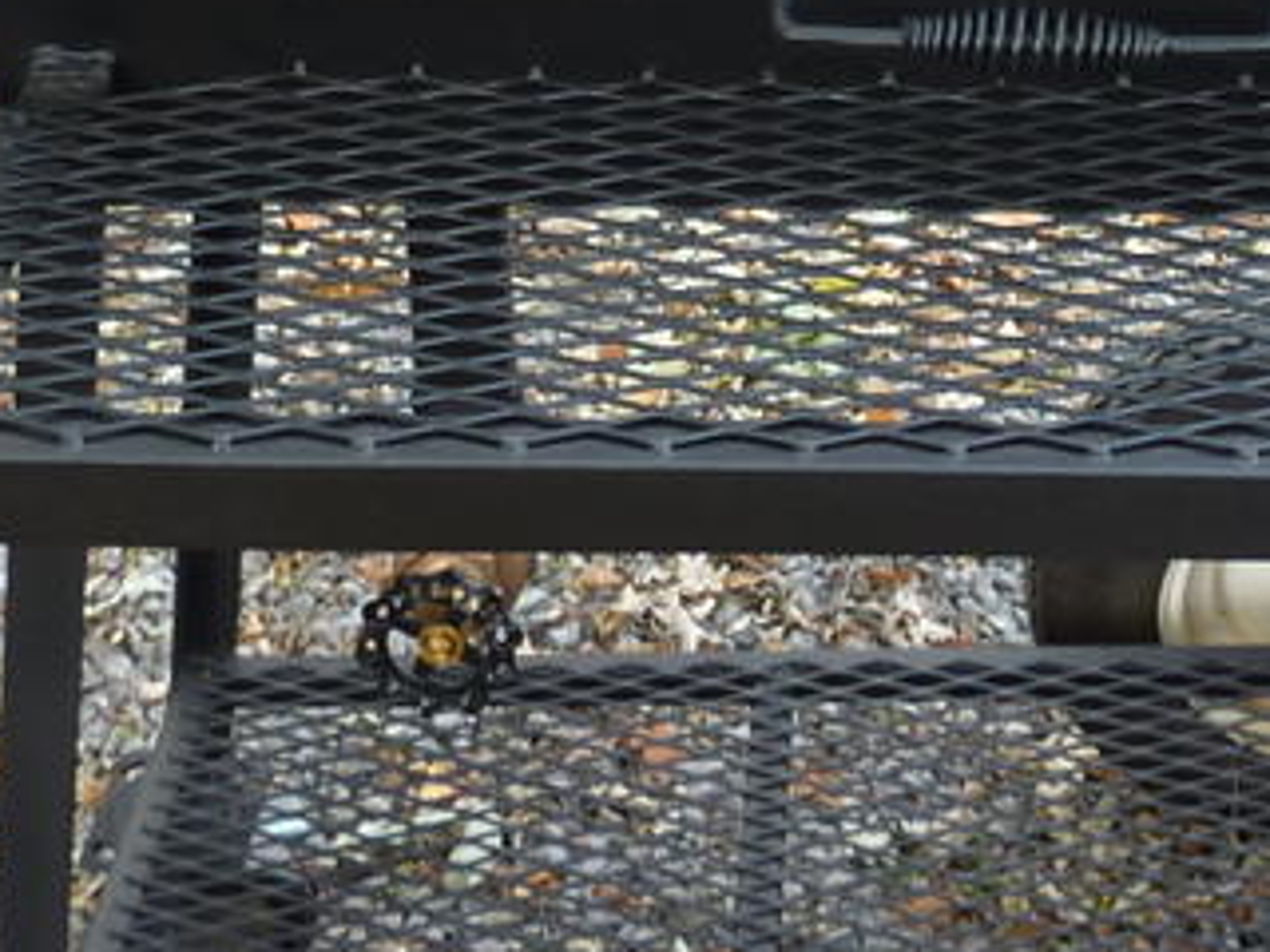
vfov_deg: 15.8
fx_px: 3302
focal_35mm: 90
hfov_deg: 21.5
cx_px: 980
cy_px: -177
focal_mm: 4.1
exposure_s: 1/80
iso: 80
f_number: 3.3
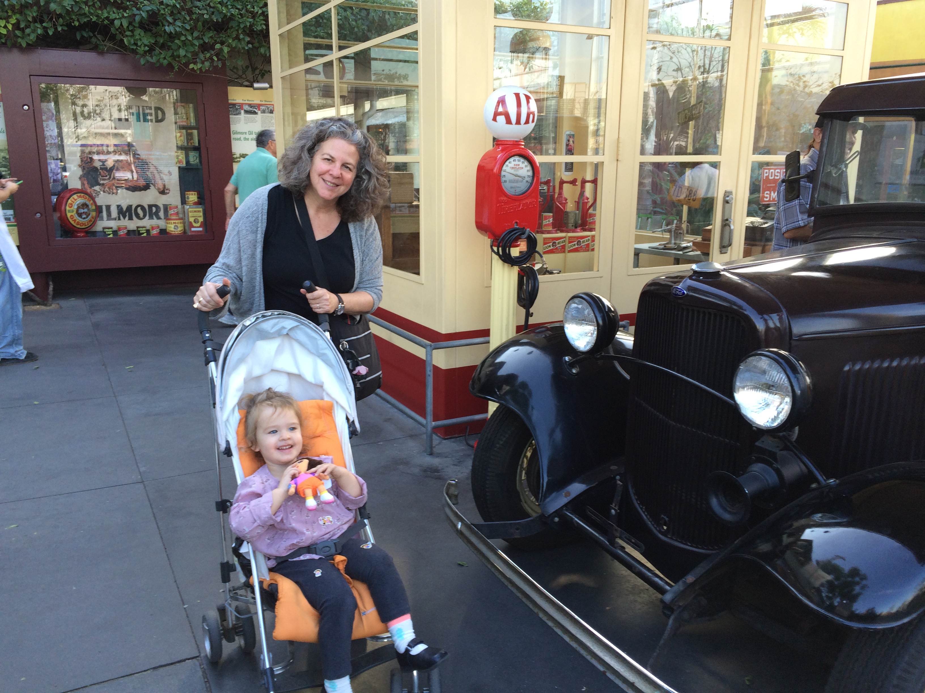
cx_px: 462
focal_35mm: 29
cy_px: 346
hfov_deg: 61.7
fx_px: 775
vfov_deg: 48.2
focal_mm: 4.15
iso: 50
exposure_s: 1/120
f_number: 2.2
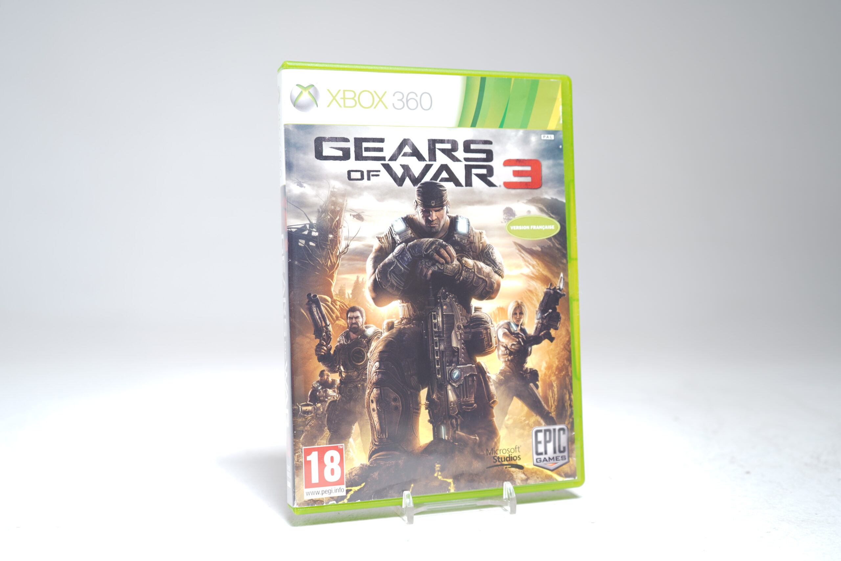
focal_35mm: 37
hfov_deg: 51.9
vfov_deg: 35.9
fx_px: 864
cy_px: 280
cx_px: 420
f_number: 5
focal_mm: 37
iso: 64
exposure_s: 1/1.6
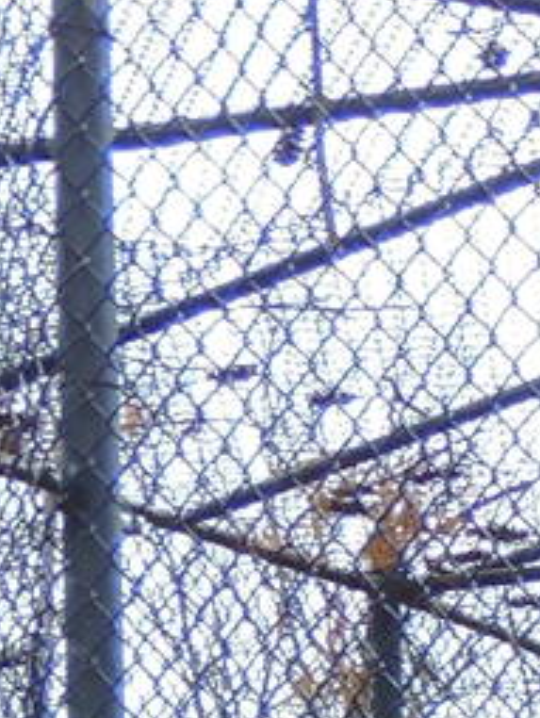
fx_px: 3135
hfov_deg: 8.0
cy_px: 1385
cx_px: 1787
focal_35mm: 151
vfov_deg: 11.8
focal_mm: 4.3
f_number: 2.9
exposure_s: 1/320
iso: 64
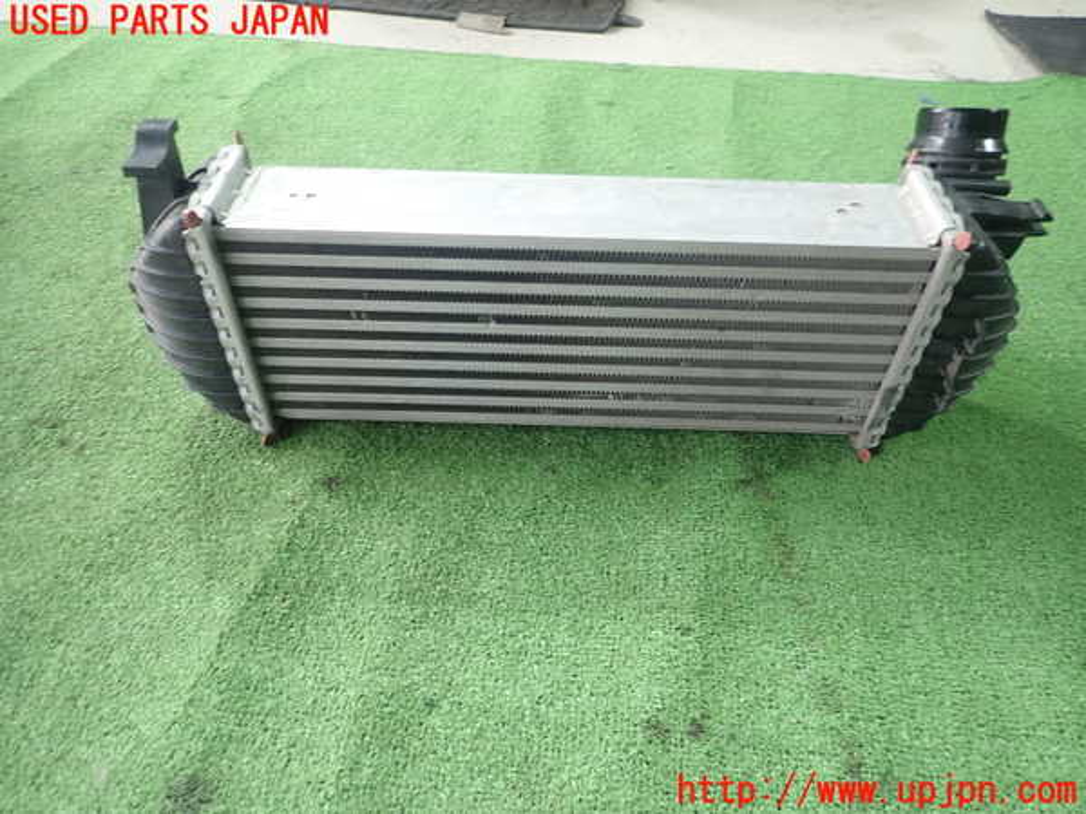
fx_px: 784
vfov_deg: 54.9
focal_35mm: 25
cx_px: 543
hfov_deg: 69.4
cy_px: 407
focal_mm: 4.5
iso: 200
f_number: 2
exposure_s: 1/50
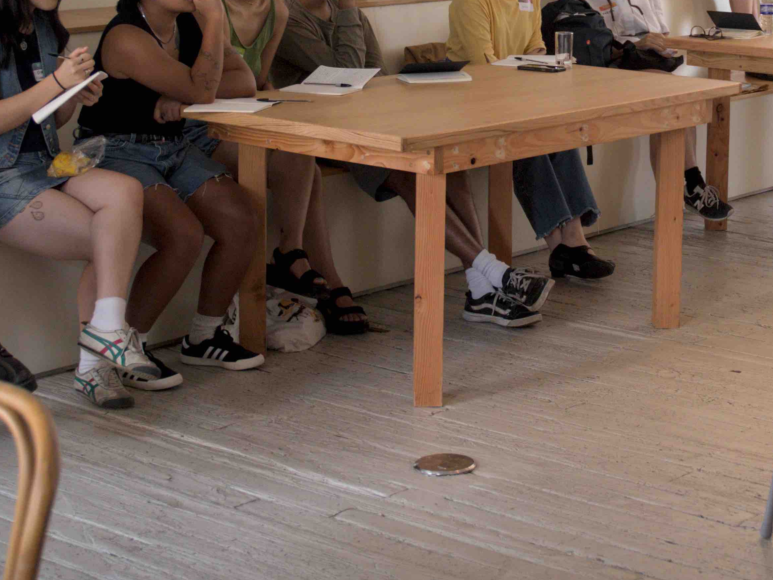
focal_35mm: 87
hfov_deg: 22.1
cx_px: 665
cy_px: 25
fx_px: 1943
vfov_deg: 16.7
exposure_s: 1/100
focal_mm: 30
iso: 800
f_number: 2.8
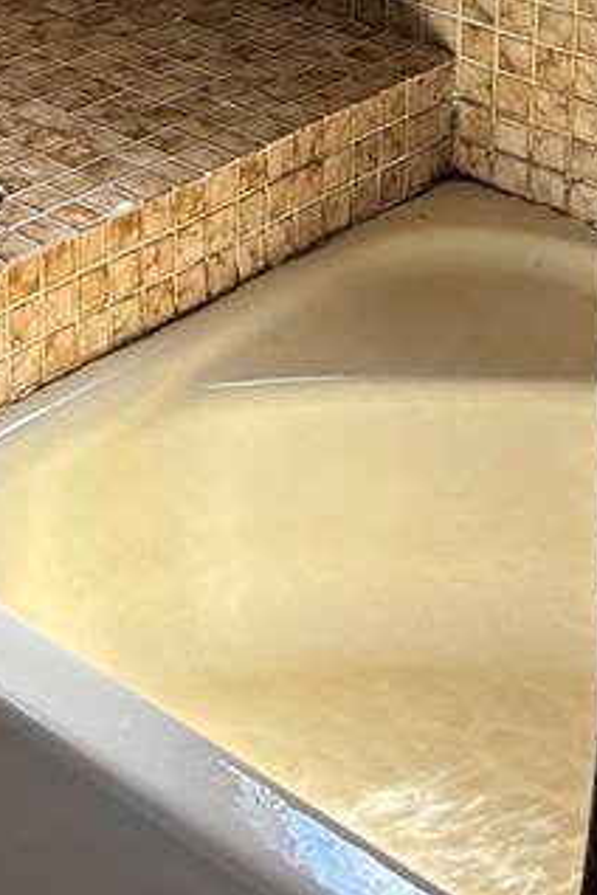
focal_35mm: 102
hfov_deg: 12.8
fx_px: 2537
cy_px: -318
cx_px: -282
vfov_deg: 18.4
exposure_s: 1/121
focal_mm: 5.96
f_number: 1.6
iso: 64
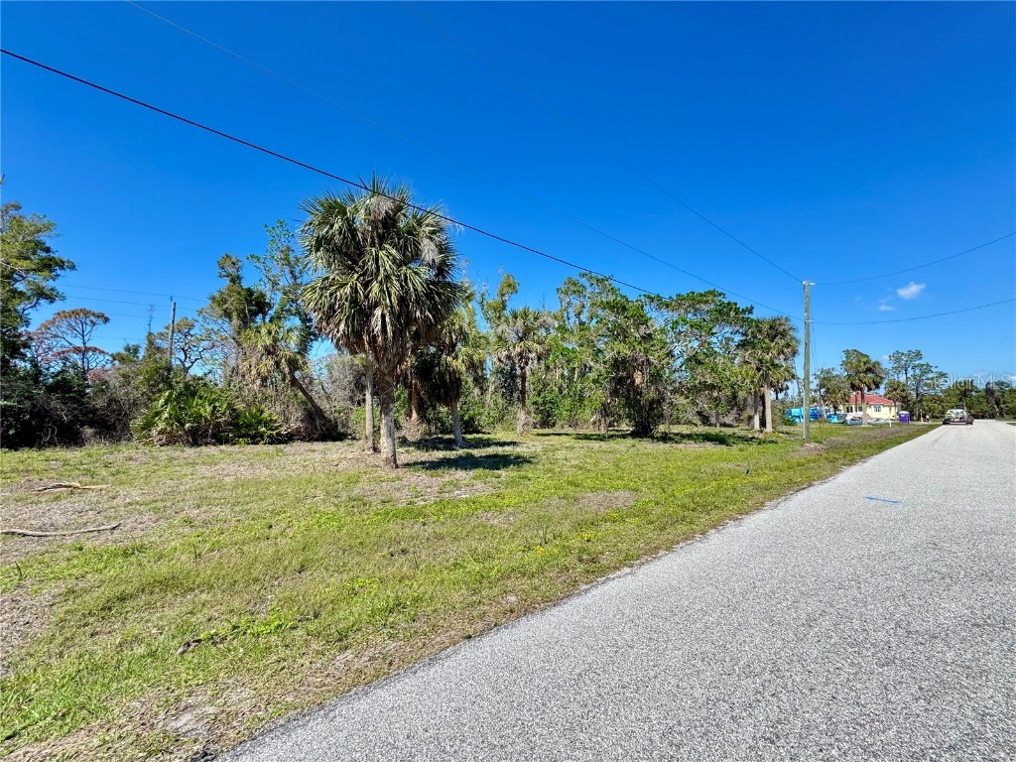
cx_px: 508
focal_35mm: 14
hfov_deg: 102.1
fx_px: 411
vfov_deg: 85.7
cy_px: 381
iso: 40
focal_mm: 2.22
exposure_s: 1/448
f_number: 2.2
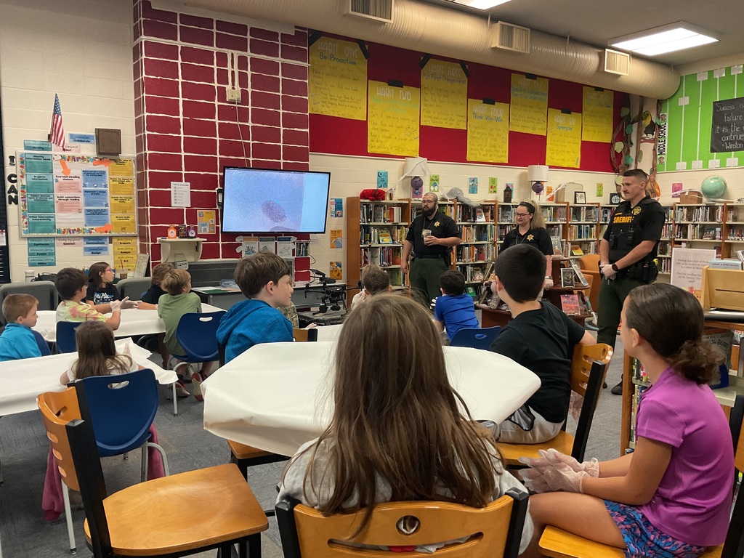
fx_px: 623
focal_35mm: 29
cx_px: 372
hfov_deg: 61.7
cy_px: 279
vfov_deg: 48.2
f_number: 1.8
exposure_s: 1/60
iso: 100
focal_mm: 3
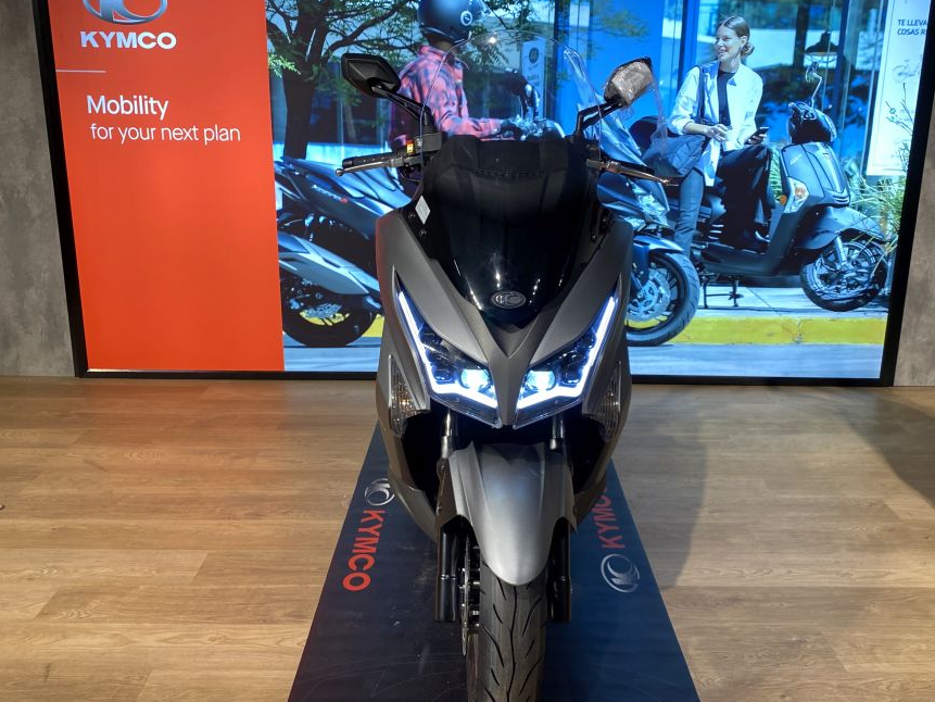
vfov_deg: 44.2
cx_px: 487
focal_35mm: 32
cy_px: 347
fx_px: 864
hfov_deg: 56.8
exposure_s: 1/100
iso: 100
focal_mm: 4.25
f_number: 1.8
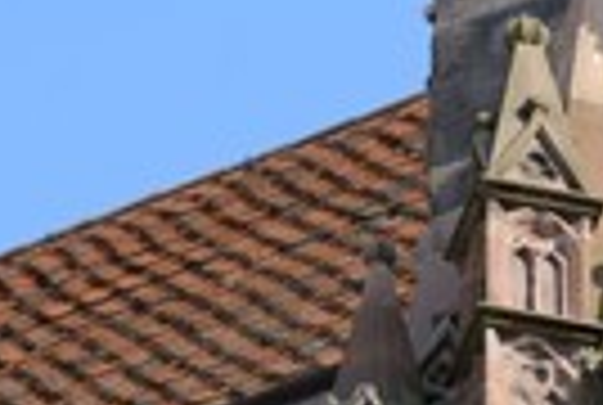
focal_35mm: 625
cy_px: -216
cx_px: 472
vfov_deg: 2.2
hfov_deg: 3.3
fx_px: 10492
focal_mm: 200
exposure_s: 1/320
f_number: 8
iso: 200
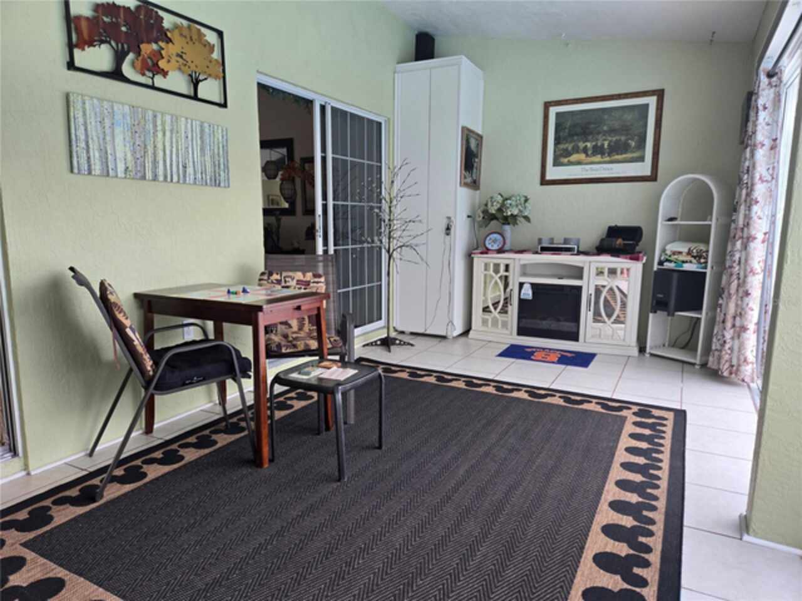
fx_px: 533
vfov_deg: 58.9
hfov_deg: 73.9
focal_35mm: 23
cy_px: 300
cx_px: 401
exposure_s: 1/120
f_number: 1.8
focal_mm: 5.4
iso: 100
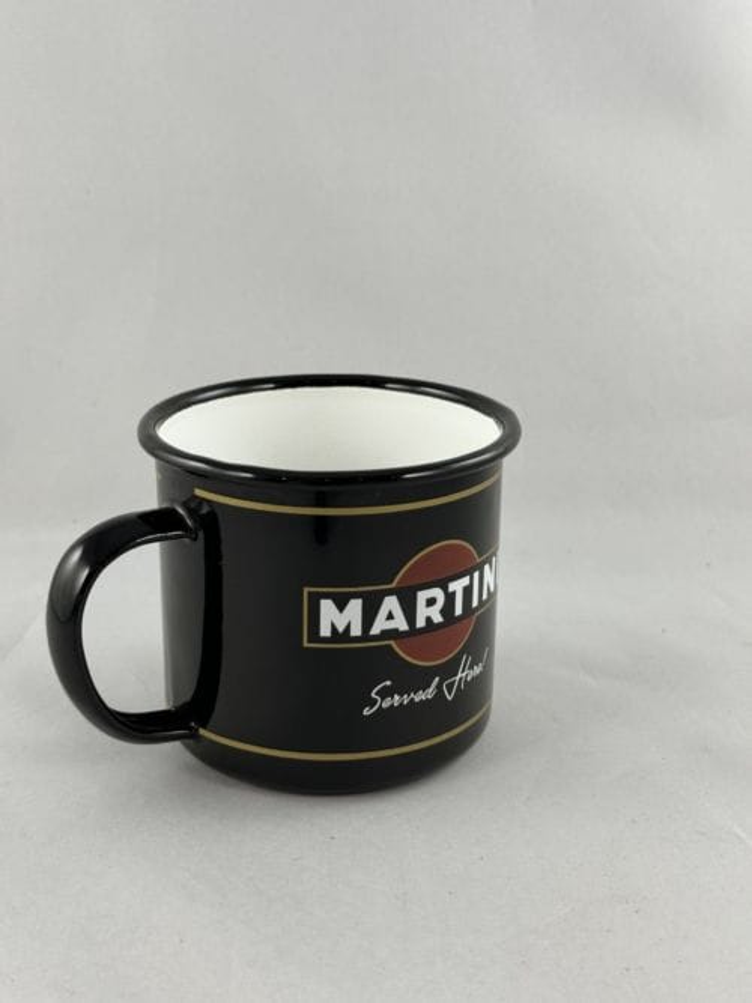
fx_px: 1391
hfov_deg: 30.3
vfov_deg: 39.7
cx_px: 376
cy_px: 502
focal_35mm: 48
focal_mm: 6.86
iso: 64
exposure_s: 1/100
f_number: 1.78
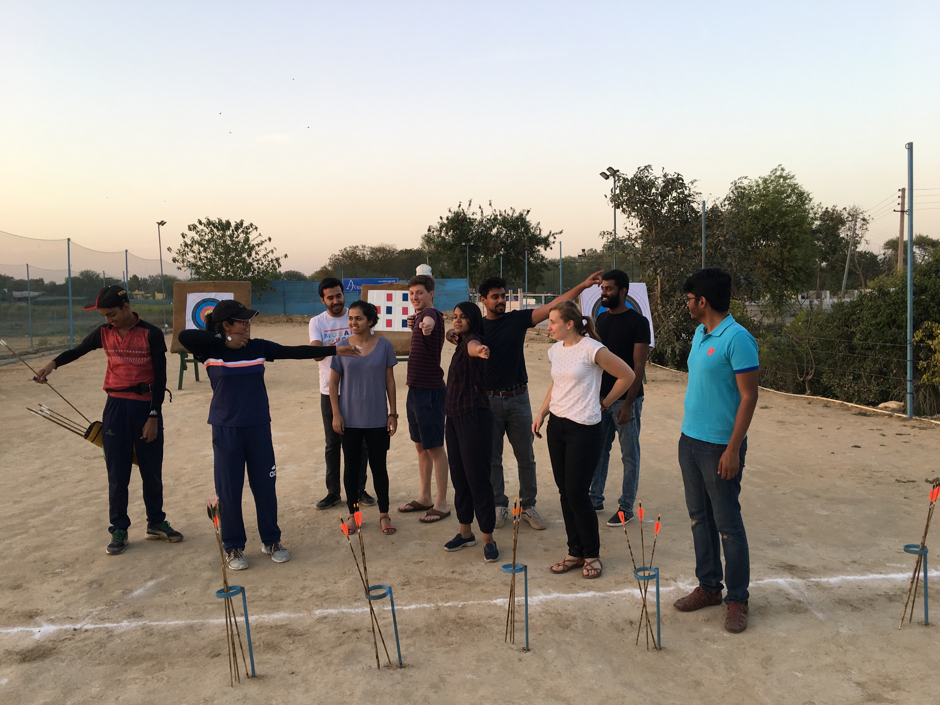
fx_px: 787
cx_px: 470
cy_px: 352
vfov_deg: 48.2
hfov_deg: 61.7
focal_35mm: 29
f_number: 2.2
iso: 25
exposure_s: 1/100
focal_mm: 4.15
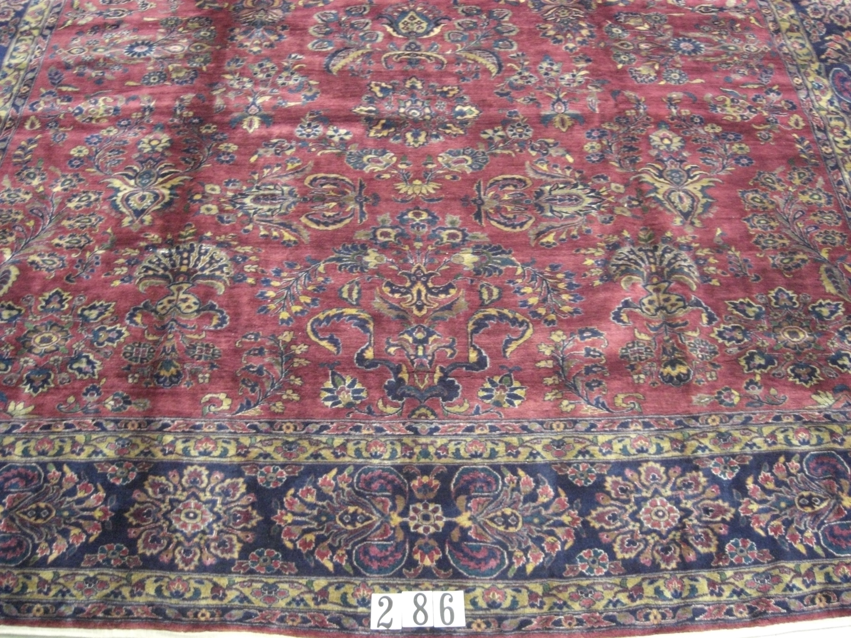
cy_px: 319
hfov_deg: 49.0
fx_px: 934
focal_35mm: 38
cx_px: 426
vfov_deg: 37.7
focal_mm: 7.9
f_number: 2.8
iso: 800
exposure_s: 1/15
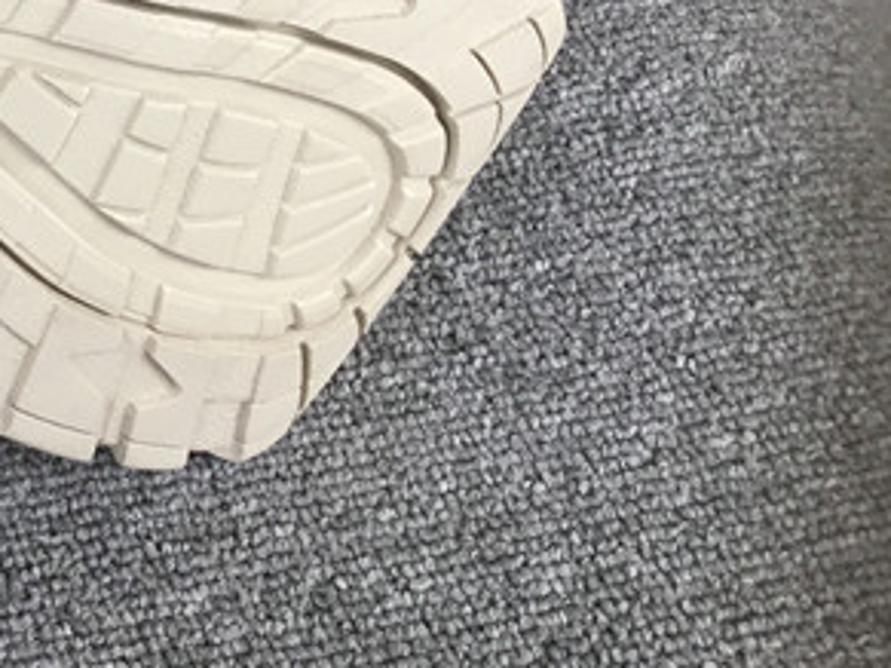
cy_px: -100
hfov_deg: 18.1
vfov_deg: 14.9
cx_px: -468
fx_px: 2470
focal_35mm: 96
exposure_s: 1/215
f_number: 2.4
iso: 25
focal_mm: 3.3
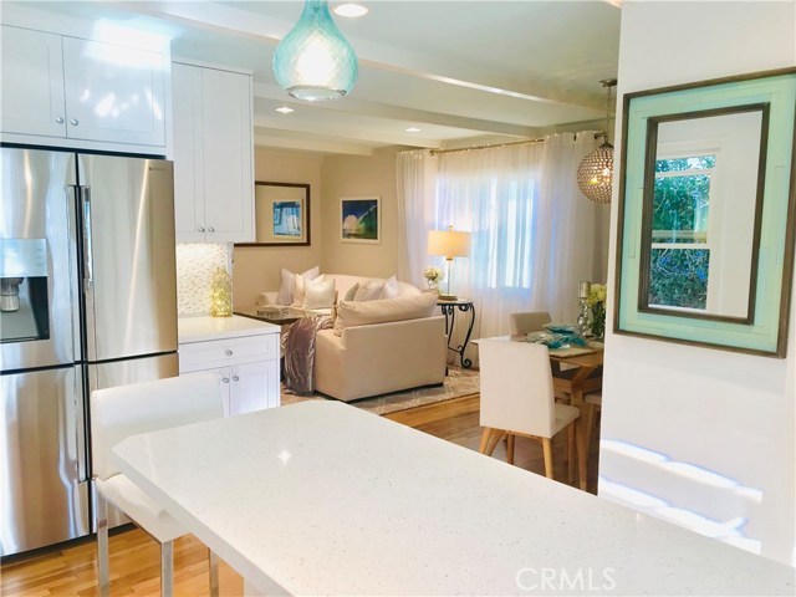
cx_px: 398
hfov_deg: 63.4
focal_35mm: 28
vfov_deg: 49.7
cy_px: 298
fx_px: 644
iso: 25
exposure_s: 1/60
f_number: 1.8
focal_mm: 3.99
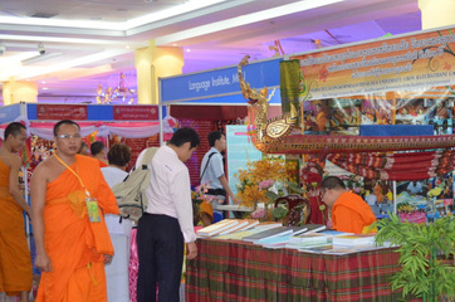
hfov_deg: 29.0
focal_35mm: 69
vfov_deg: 19.6
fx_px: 871
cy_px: 204
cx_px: 314
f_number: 4.2
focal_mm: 26
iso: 2800
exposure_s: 1/60
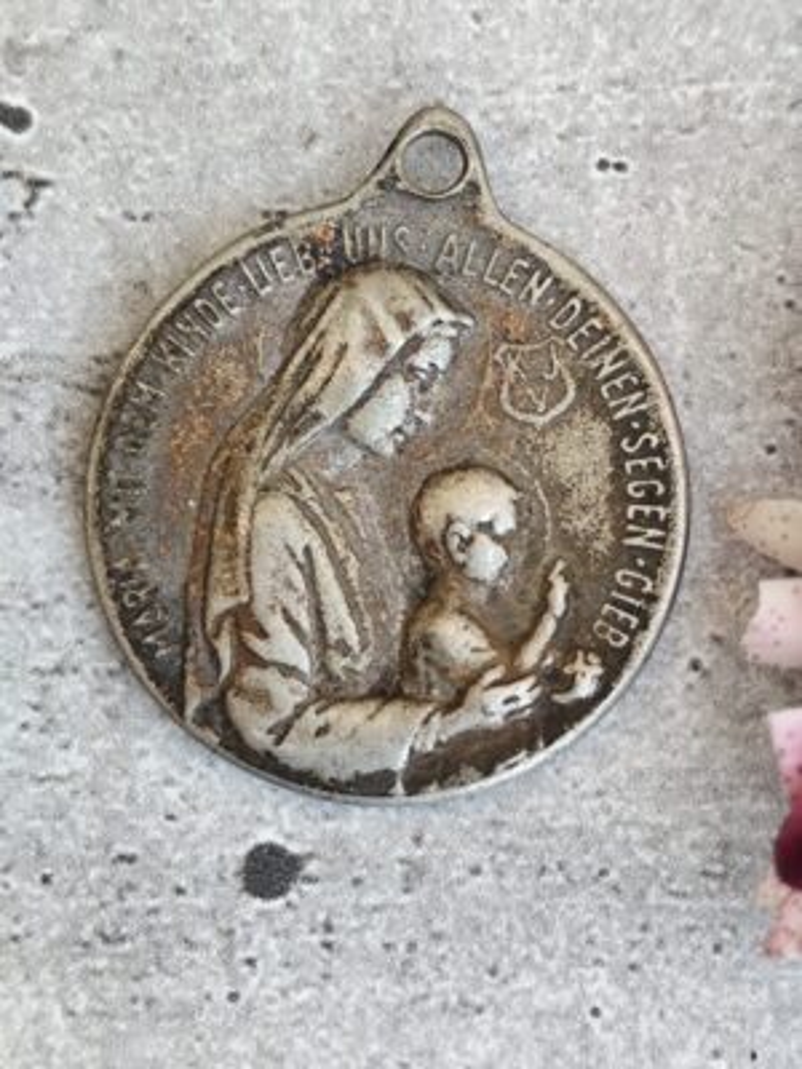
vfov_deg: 21.1
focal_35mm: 93
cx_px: 401
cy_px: 534
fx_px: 2873
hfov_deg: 15.9
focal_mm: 6.19
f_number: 1.65
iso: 100
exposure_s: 1/100
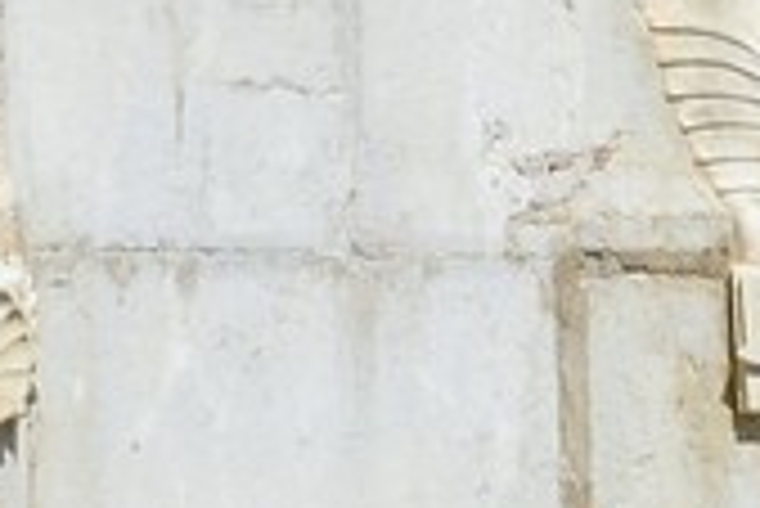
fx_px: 5789
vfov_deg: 4.6
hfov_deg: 7.5
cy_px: -1587
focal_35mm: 274
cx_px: -13
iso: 200
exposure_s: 1/160
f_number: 18
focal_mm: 29
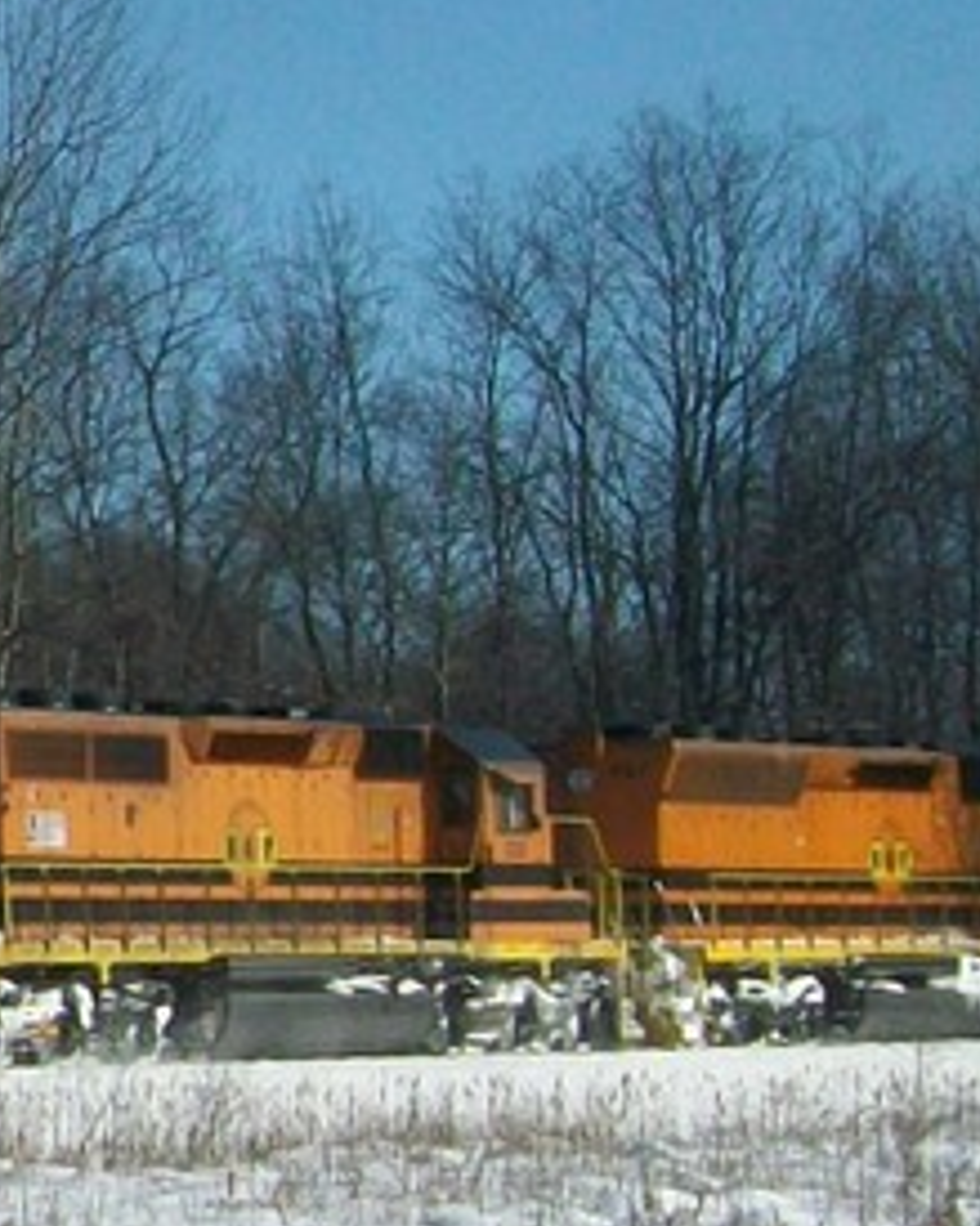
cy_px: 447
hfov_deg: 6.4
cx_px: -1325
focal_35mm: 231
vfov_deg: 8.4
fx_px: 8380
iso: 64
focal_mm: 8.8
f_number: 7
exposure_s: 1/400
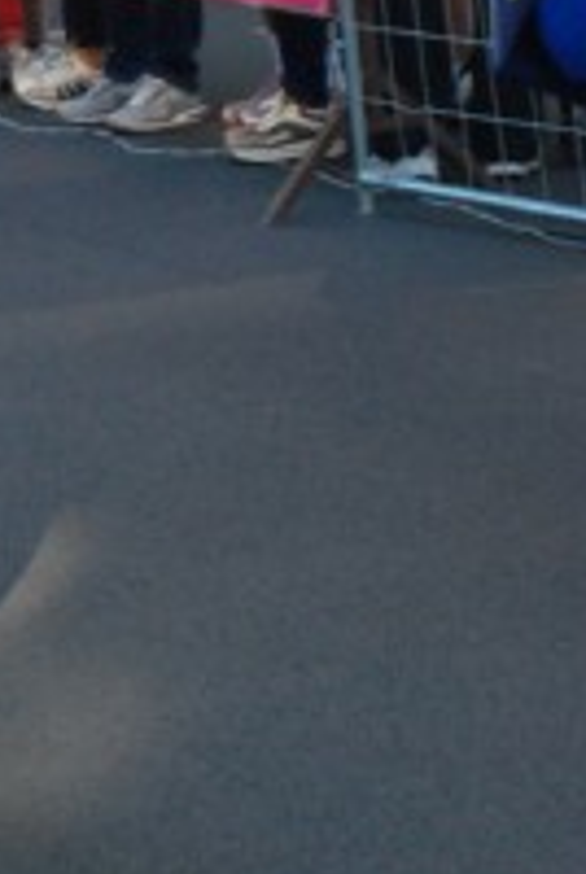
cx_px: -278
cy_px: 31
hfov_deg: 5.8
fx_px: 5693
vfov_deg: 8.7
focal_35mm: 234
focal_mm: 52
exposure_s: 1/250
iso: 1000
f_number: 5
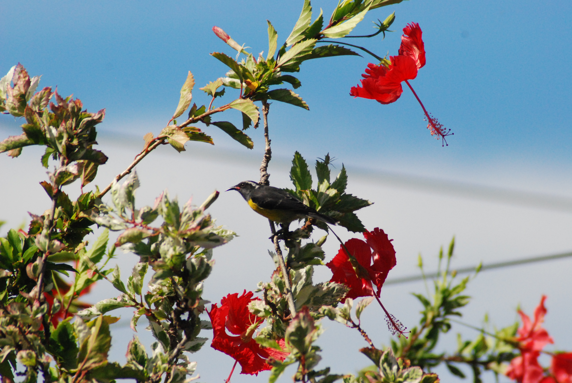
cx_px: 286
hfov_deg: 4.6
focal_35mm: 450
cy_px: 192
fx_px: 7159
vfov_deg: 3.1
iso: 1250
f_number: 8
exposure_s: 1/4000
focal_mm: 300
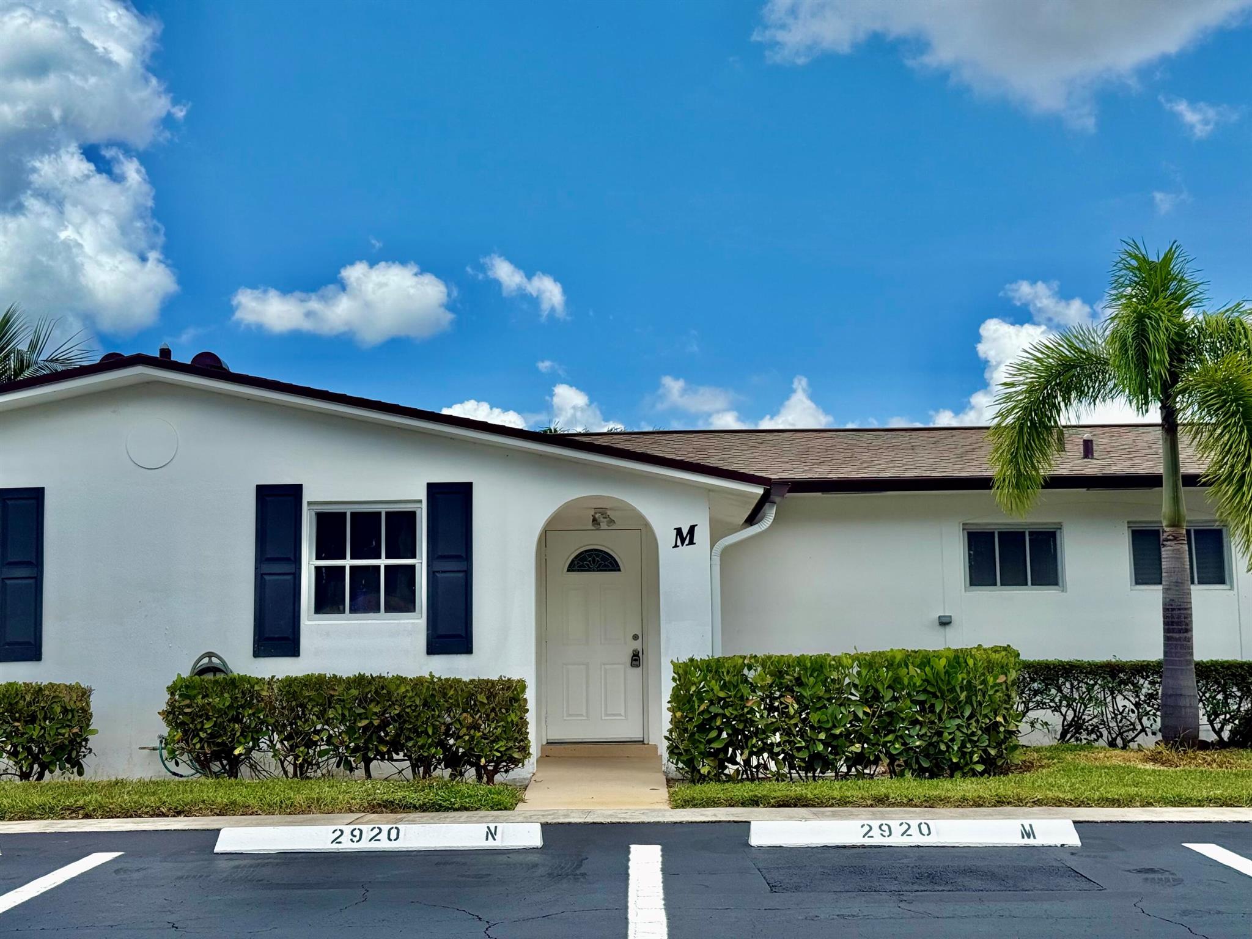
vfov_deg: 30.3
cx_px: 626
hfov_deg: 39.7
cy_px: 470
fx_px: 1736
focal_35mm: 48
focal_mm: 6.76
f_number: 1.78
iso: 64
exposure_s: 1/6024
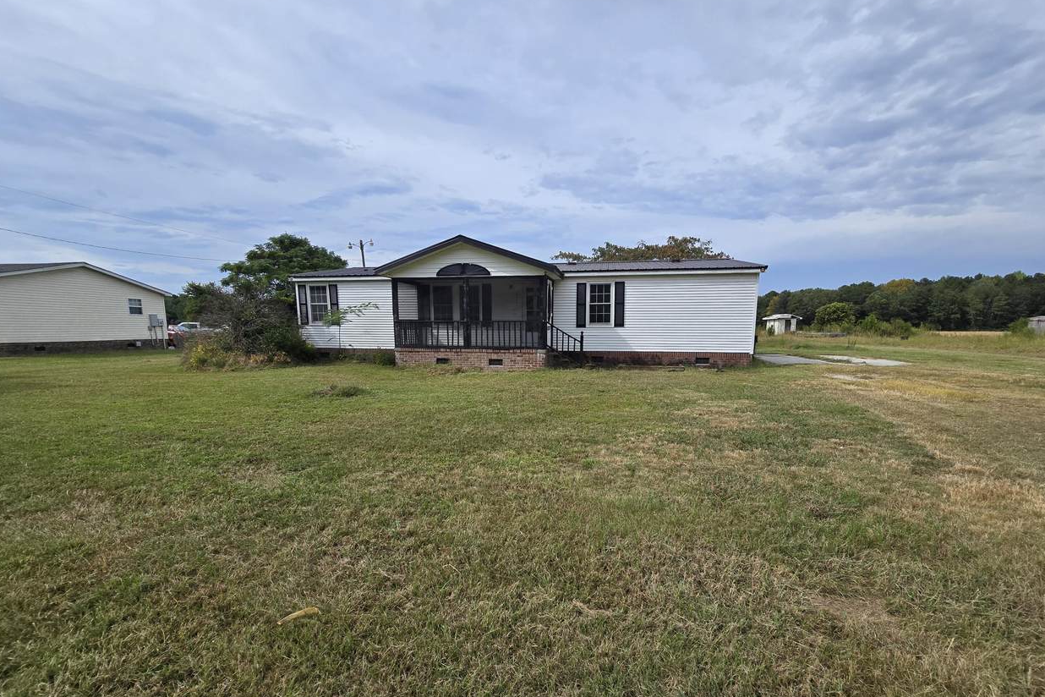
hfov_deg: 104.2
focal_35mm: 14
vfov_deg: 80.8
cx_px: 535
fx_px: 406
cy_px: 394
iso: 50
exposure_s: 1/2929
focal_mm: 2.2
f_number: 2.2
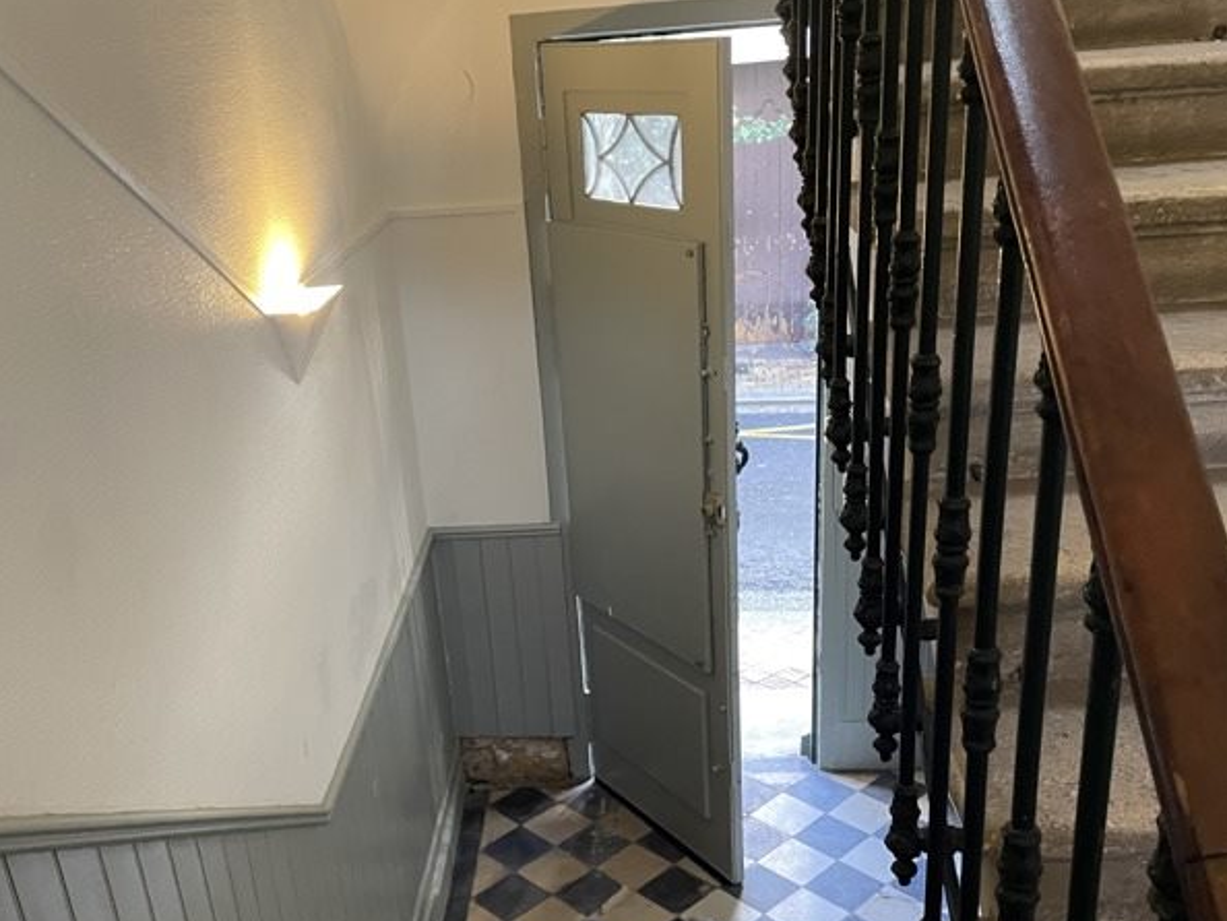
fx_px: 1241
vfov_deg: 40.3
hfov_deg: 52.6
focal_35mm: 35
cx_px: 578
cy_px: 607
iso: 320
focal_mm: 4.2
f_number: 1.6
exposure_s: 1/50
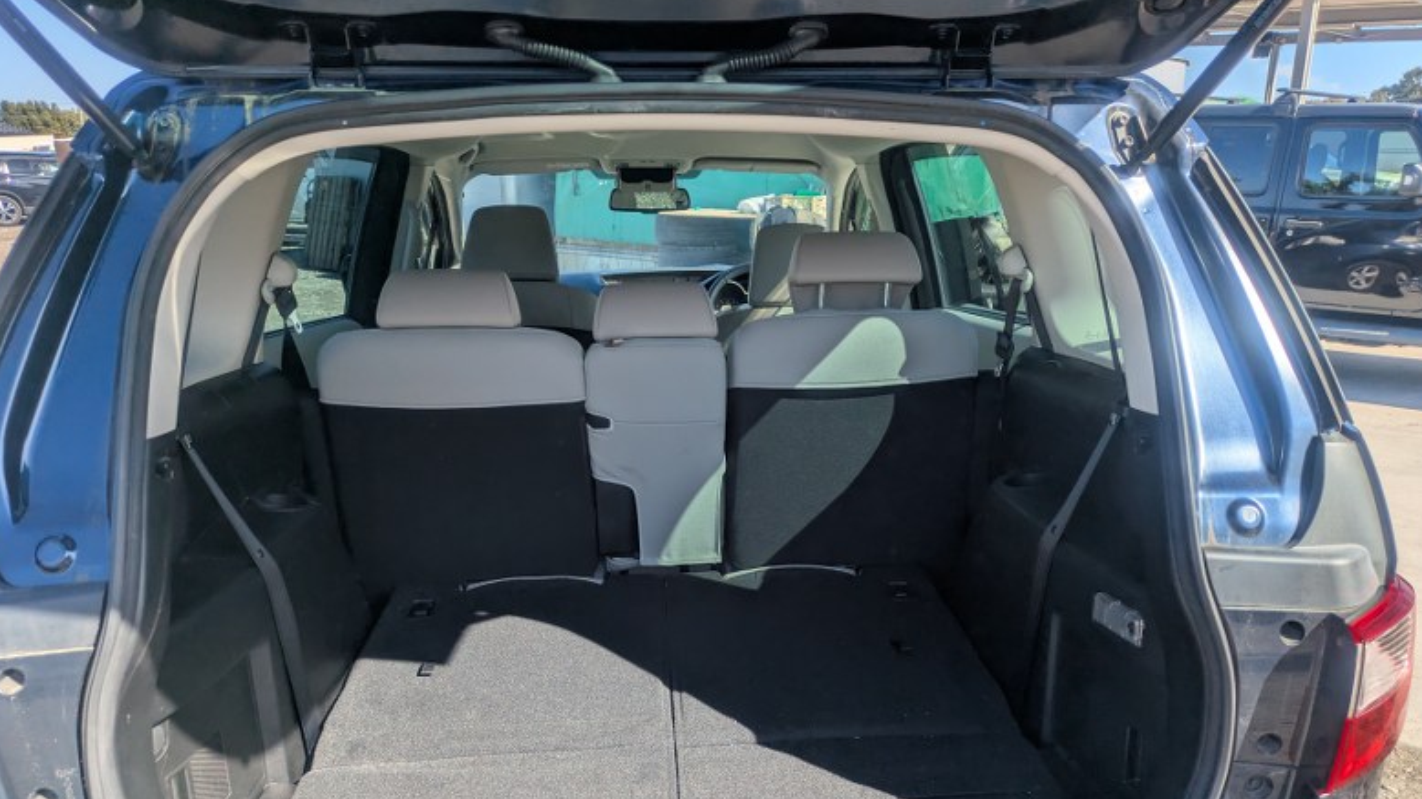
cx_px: 716
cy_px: 477
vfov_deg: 41.3
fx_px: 1055
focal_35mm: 28
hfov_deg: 67.9
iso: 45
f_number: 1.89
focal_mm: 5.43
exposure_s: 1/1269
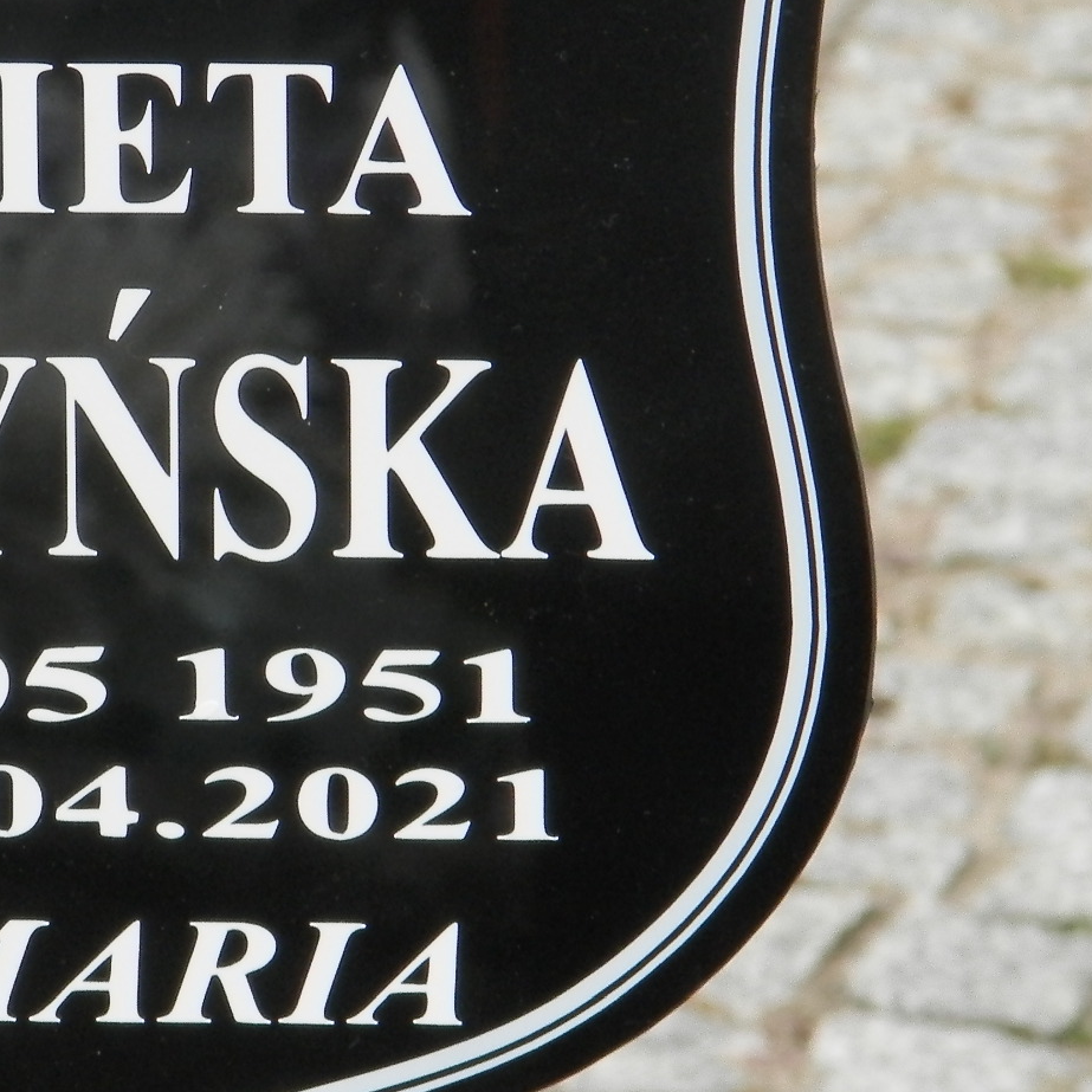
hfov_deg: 4.7
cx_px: -58
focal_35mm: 375
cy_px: 429
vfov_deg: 4.7
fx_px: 13384
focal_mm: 27.4
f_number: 4.9
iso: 125
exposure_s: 1/200
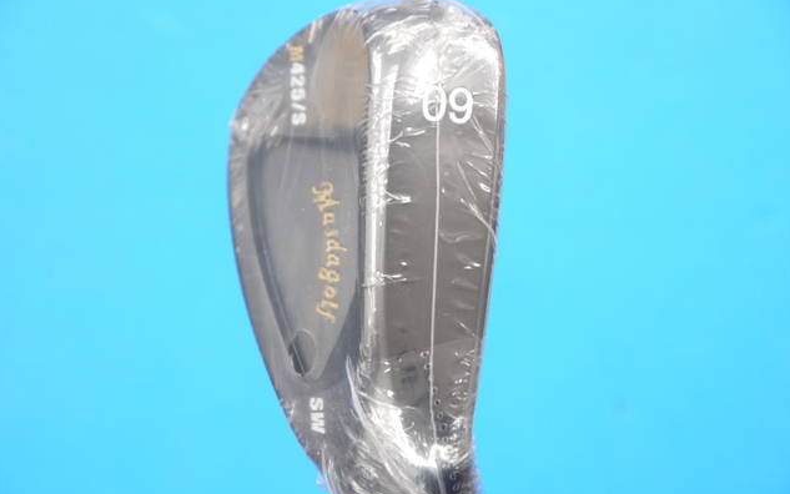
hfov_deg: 23.0
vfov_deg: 14.5
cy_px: 268
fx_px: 1938
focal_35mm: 90
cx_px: 394
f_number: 5.6
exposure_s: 1/60
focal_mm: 42
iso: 800
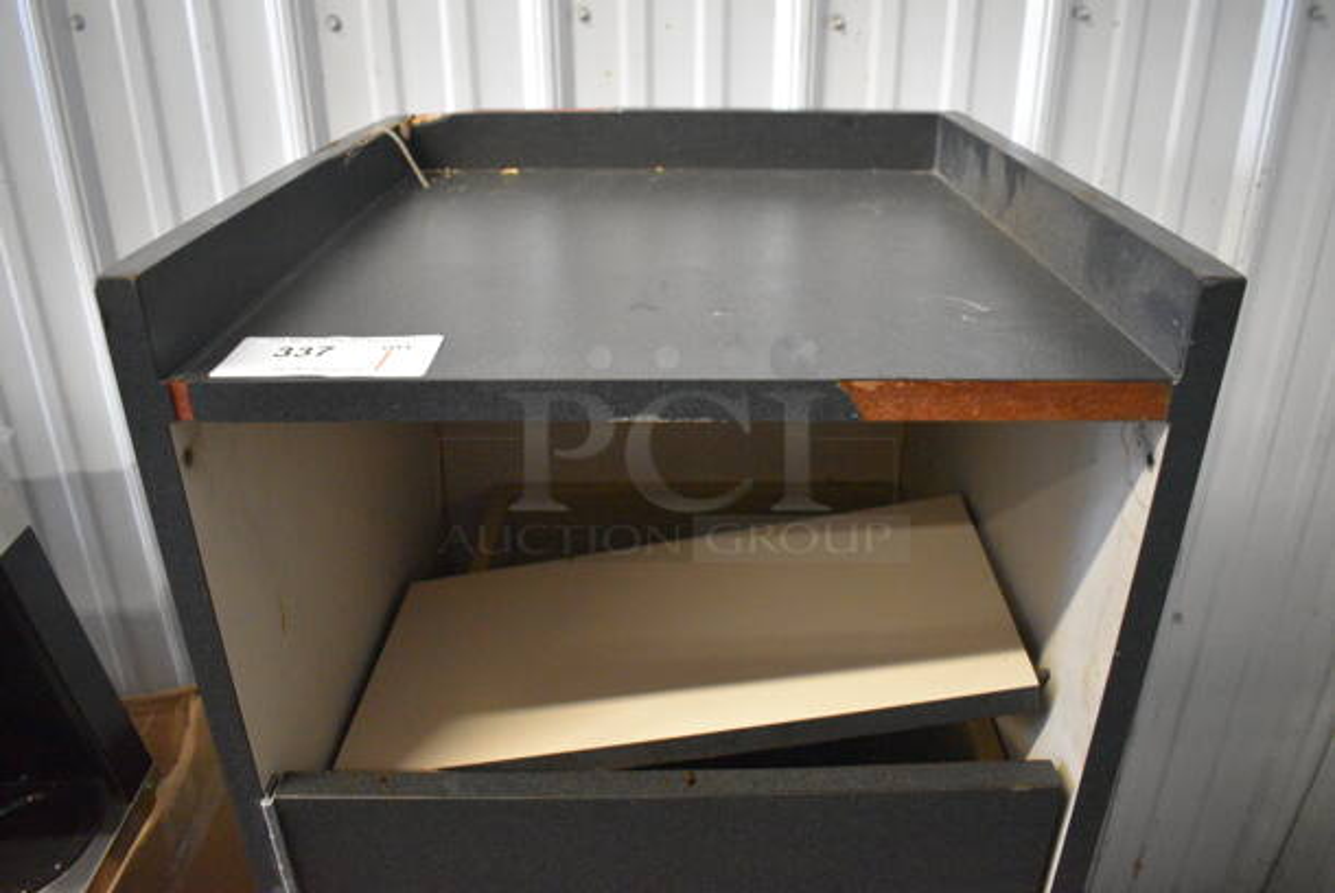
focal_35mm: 27
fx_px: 1002
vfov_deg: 48.0
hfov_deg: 67.3
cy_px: 446
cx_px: 668
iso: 6400
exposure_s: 1/125
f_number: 3.5
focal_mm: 18
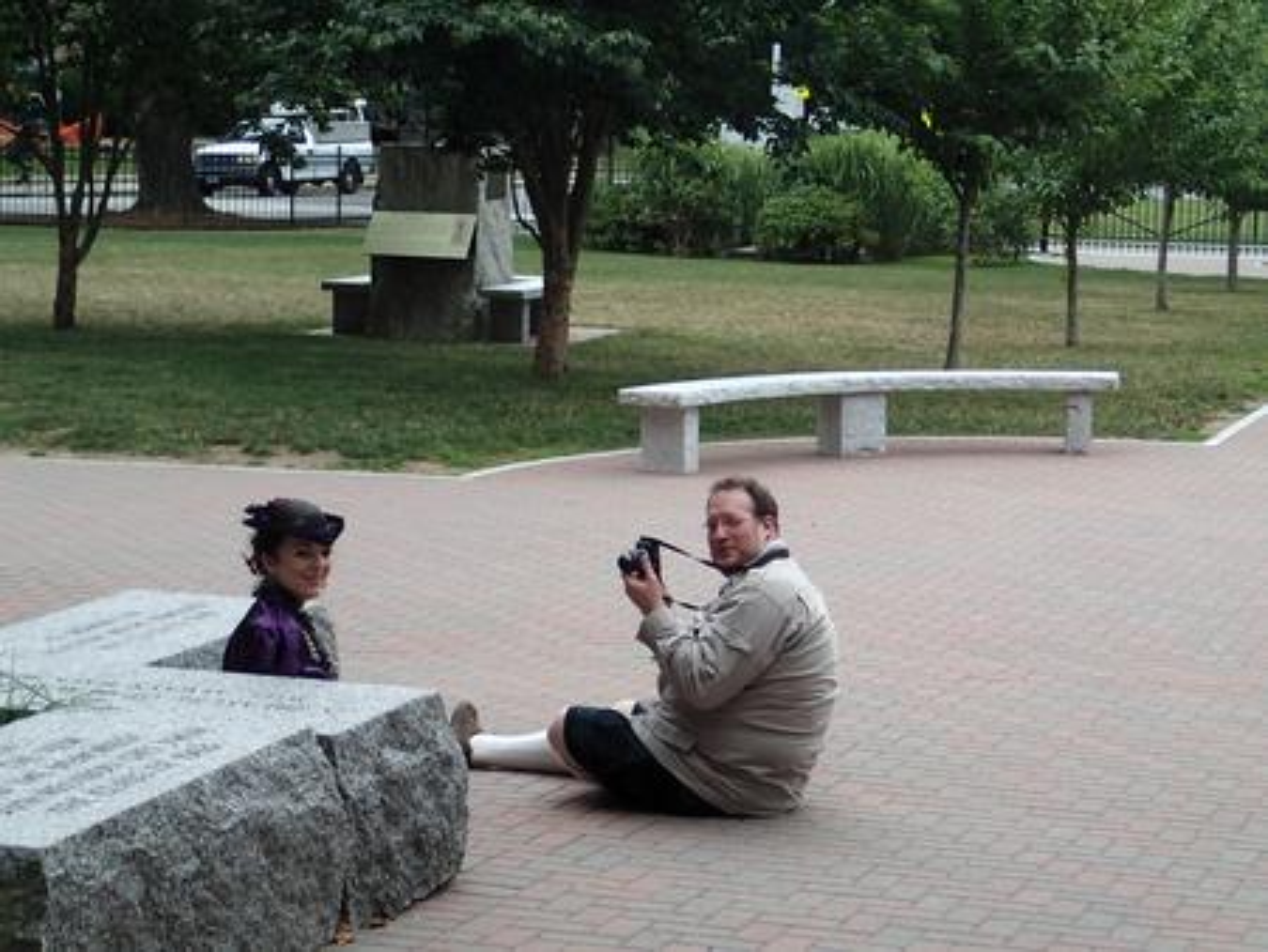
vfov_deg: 19.9
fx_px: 2712
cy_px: 476
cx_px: 634
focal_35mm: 74
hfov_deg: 26.3
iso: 100
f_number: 4.2
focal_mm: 13.5
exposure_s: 1/160
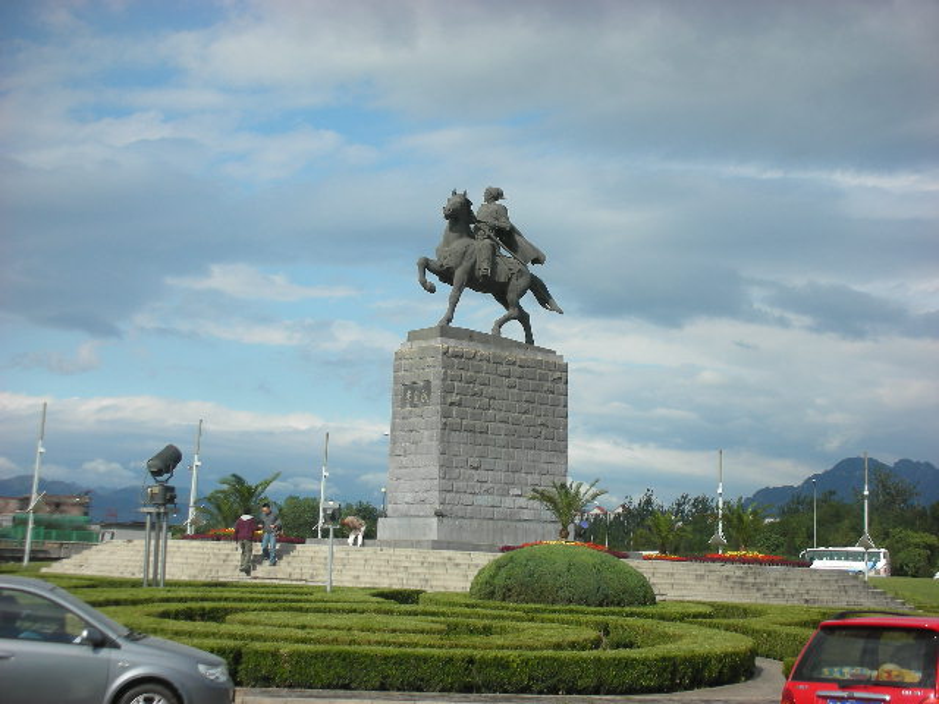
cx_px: 470
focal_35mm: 61
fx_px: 1655
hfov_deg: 31.7
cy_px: 352
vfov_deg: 24.0
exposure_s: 1/449
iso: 50
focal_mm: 10.1
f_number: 4
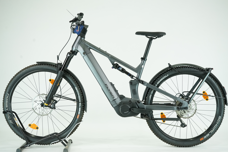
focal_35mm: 50
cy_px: 76
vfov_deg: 27.0
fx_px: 317
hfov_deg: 39.6
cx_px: 114
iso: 2500
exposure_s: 1/200
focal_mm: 50
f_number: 6.3
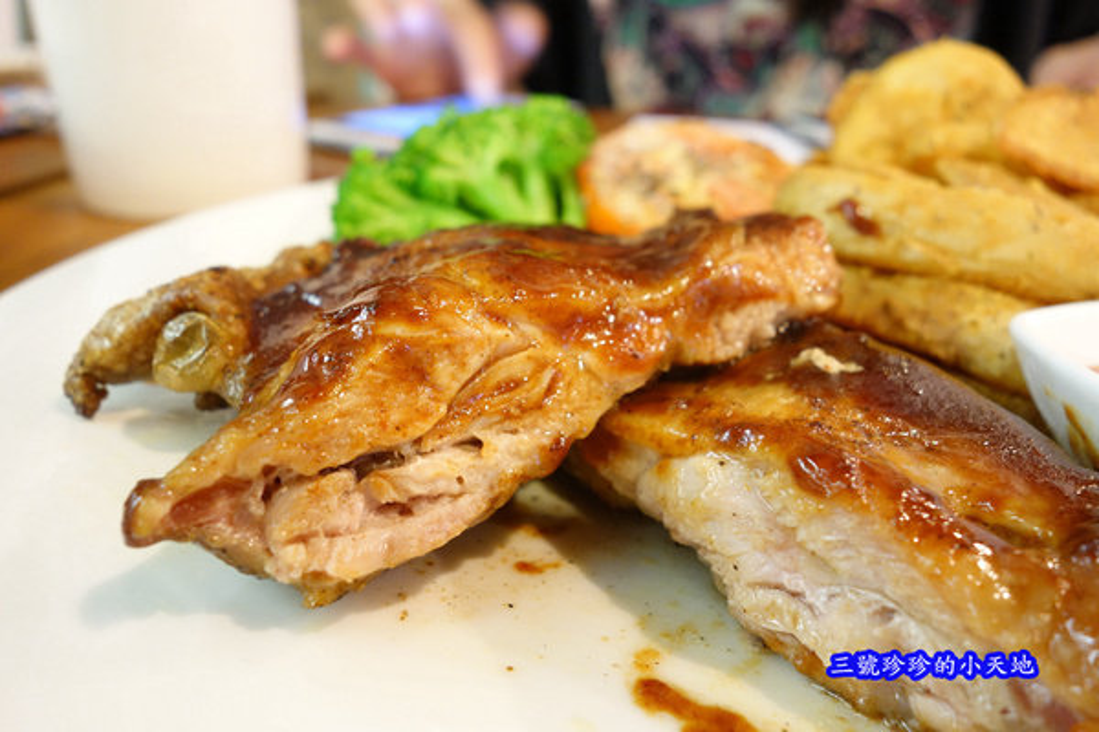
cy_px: 366
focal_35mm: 28
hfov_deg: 65.5
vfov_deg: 46.4
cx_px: 550
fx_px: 855
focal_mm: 10.4
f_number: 4
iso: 640
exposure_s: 1/4
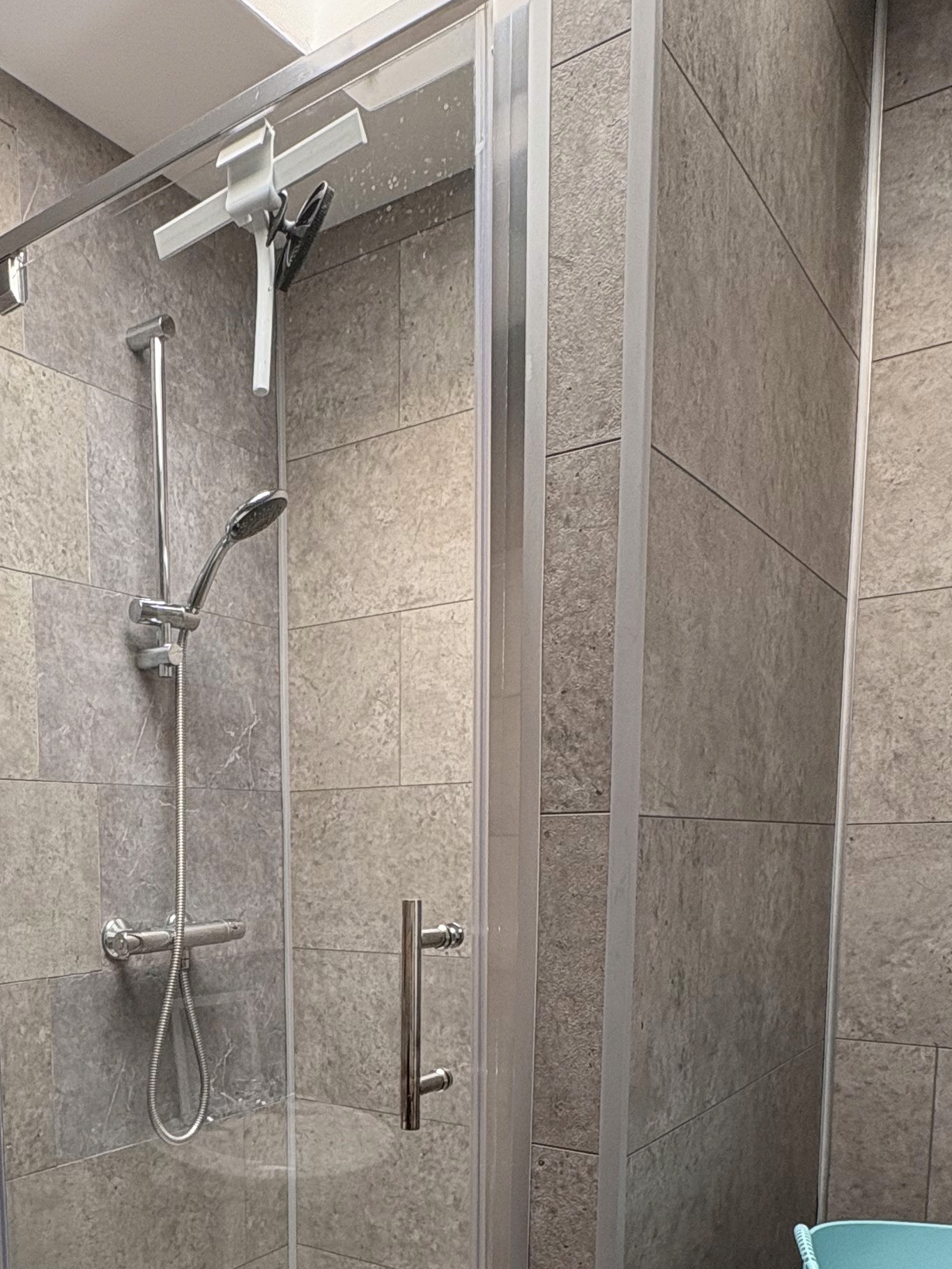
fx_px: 1137
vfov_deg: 54.7
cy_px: 997
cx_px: 239
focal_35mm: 31
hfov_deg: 44.0
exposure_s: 1/99
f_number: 2.2
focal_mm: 2.22
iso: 100
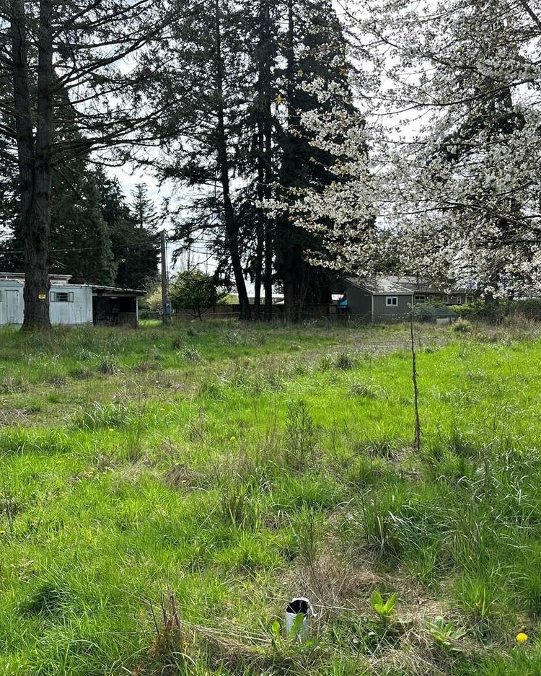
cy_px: 343
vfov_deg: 55.7
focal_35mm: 32
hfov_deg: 45.8
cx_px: 291
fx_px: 640
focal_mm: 6.86
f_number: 1.78
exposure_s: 1/1779
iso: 80
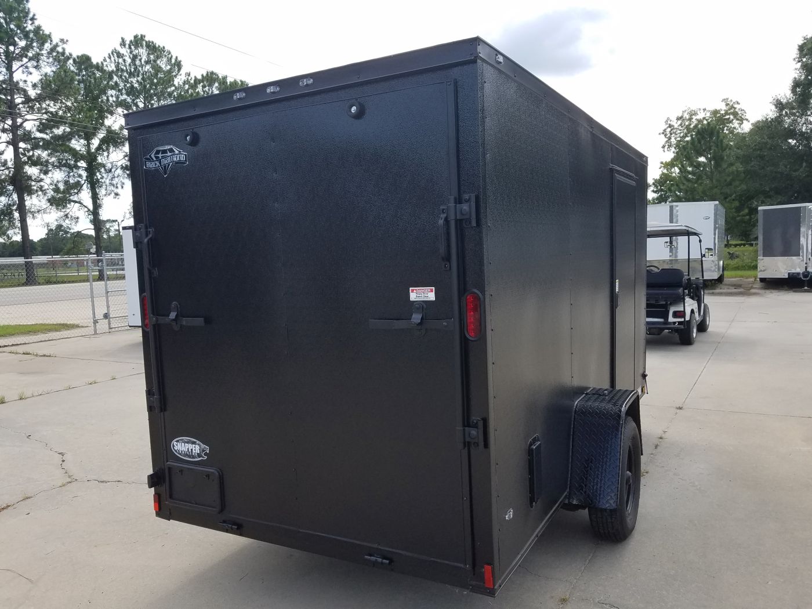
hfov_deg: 67.3
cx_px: 406
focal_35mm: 26
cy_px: 304
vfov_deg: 53.1
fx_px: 610
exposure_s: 1/1304
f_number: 1.7
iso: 50
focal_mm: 4.2
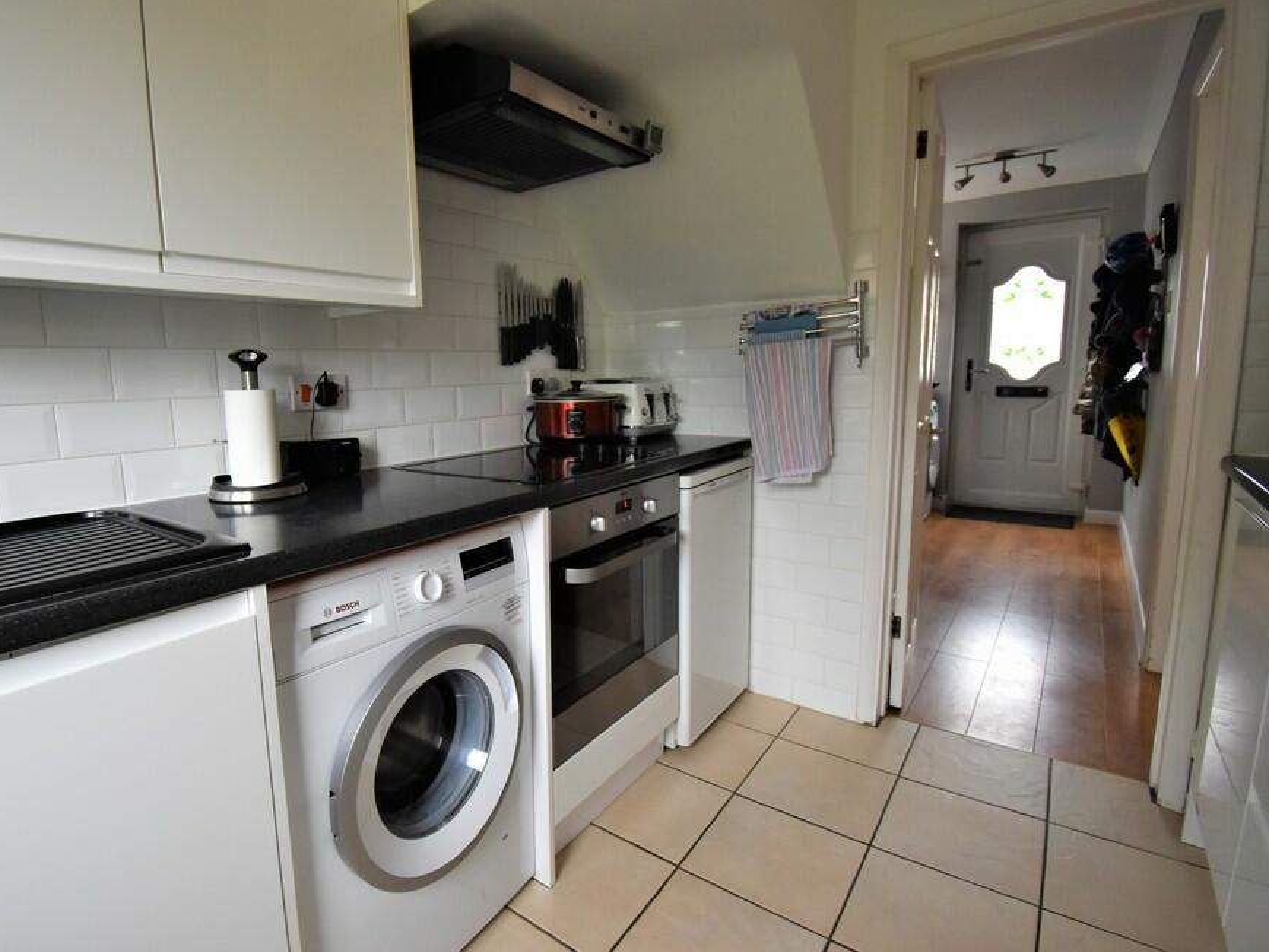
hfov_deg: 90.3
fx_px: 623
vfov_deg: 74.7
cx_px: 532
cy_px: 469
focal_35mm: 17
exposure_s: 1/100
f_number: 4.5
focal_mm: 10
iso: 800
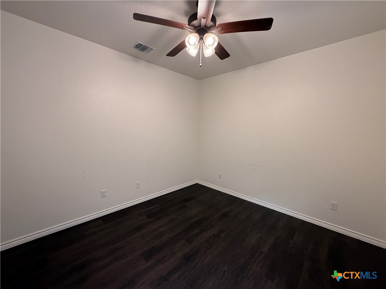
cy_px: 144
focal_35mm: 14
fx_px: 156
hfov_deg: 102.1
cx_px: 193
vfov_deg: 85.7
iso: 250
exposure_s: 1/120
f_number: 2.2
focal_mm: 2.22
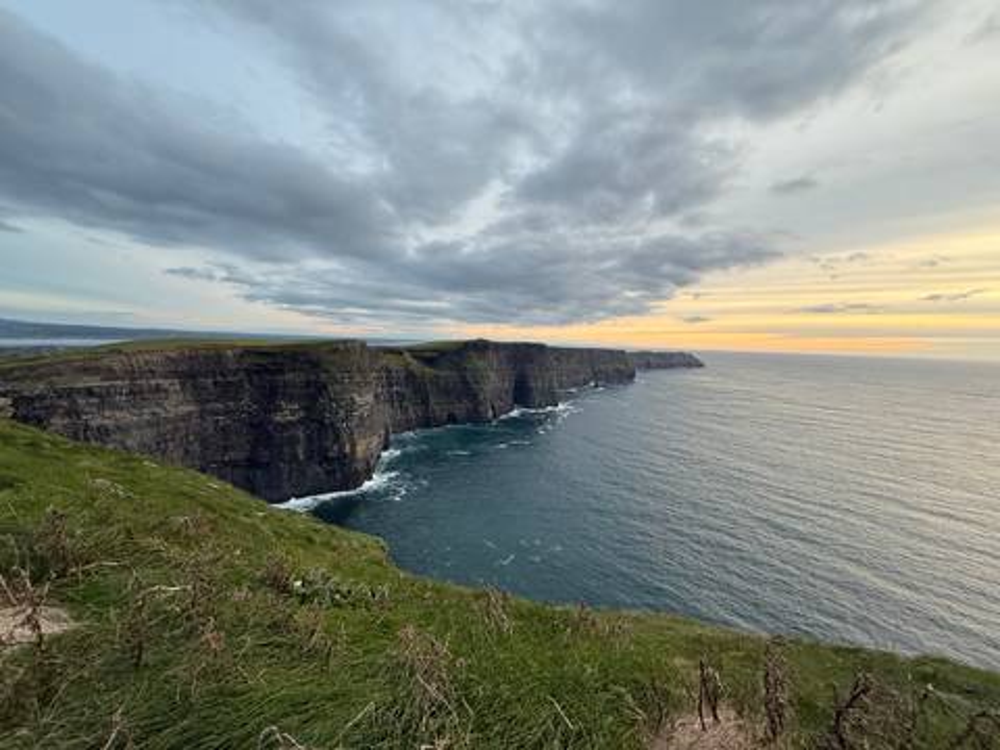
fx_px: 404
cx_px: 500
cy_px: 375
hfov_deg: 102.1
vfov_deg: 85.7
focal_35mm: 14
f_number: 2.2
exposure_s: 1/99
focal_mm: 2.22
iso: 100
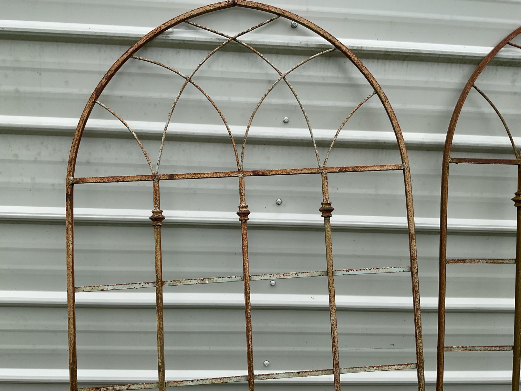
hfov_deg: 61.7
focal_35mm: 29
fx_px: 437
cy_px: 196
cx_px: 260
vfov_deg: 48.2
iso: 16
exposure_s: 1/770
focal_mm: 3
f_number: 1.8
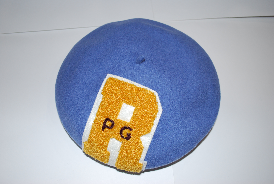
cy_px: 92
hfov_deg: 53.0
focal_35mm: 36
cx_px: 137
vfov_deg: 37.0
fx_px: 275
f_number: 4.2
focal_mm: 24
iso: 200
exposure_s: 1/60
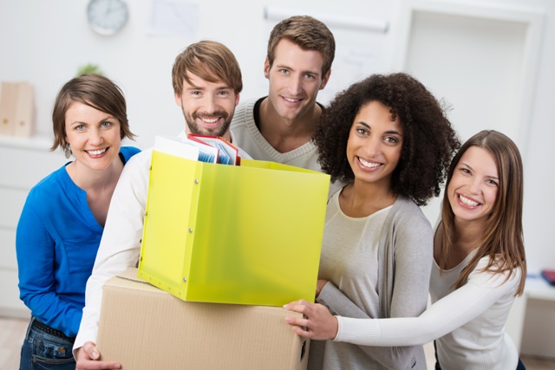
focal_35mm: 98
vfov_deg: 14.0
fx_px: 1511
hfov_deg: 20.8
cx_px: 278
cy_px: 185
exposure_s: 1/160
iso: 100
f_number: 3.5
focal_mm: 98
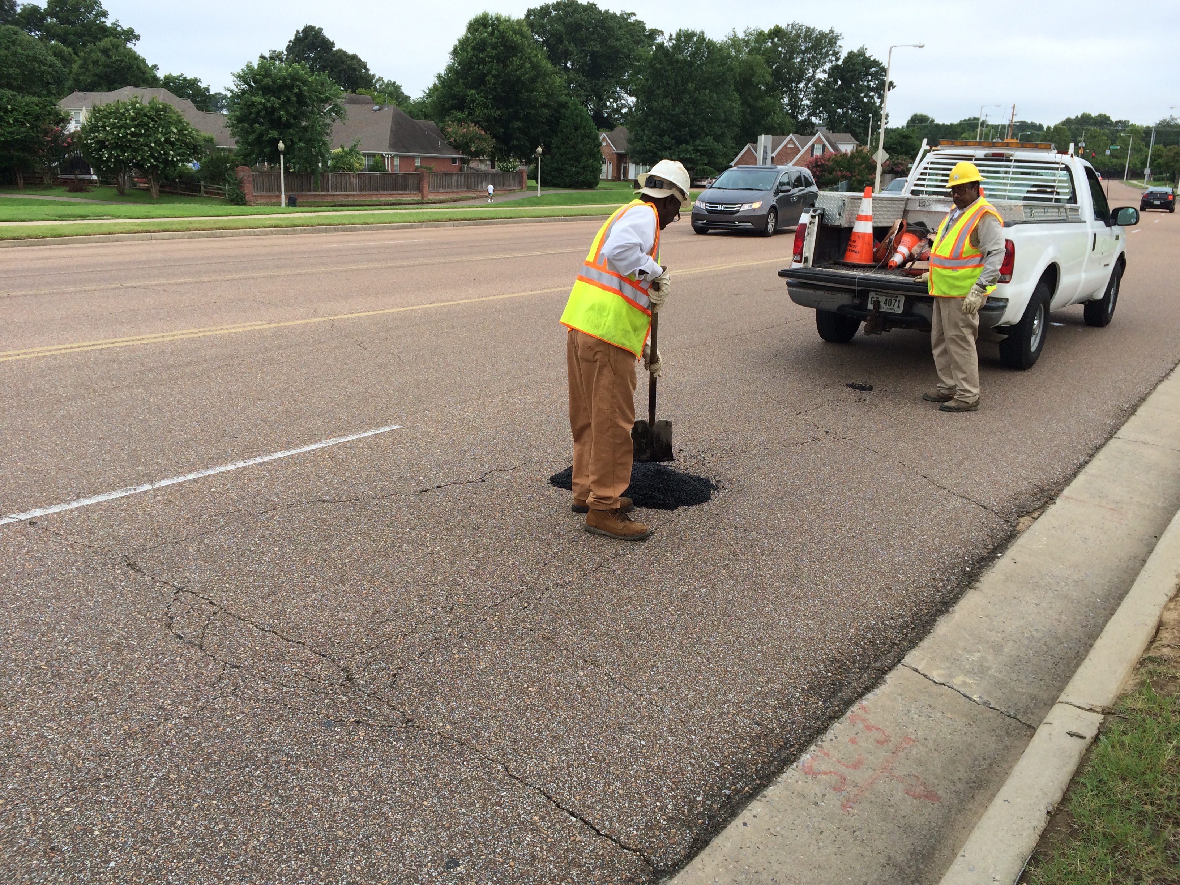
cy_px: 442
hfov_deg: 61.7
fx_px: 989
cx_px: 590
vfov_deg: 48.2
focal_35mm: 29
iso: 32
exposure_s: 1/586
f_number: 2.2
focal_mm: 4.15
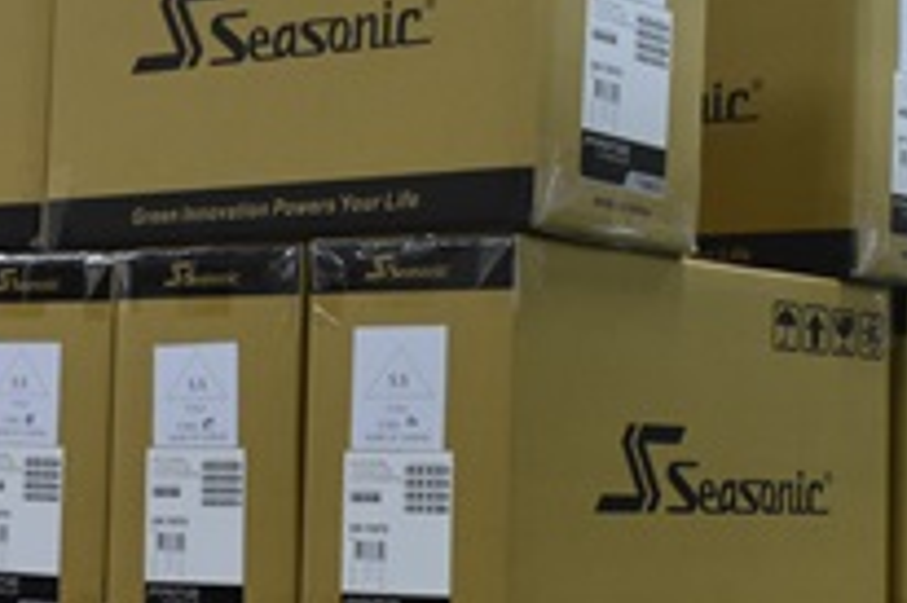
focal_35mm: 102
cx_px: 731
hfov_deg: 19.8
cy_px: 429
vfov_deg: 13.4
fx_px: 2568
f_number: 4
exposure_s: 1/60
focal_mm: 28
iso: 800
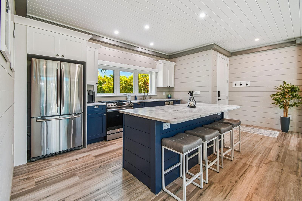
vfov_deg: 77.3
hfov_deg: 100.4
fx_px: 126
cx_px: 151
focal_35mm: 15
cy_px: 100
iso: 100
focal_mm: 10
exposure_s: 1/20
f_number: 7.1
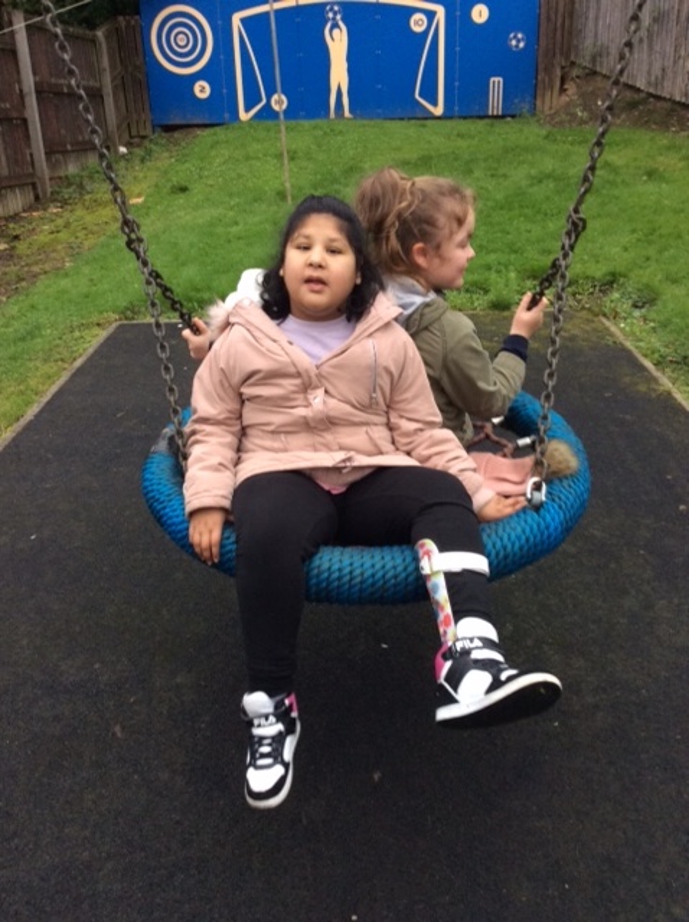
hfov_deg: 44.1
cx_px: 344
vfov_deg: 56.9
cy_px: 461
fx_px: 852
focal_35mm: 32
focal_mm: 3.3
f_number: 2.4
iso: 64
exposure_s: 1/100
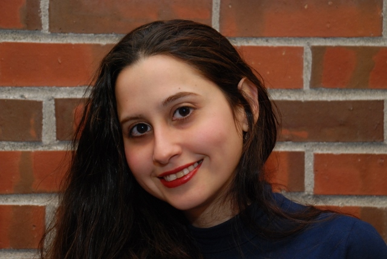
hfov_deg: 21.9
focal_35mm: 93
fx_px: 1001
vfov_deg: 14.7
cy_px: 130
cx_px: 194
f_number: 6.3
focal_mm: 62
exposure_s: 1/60
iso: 640
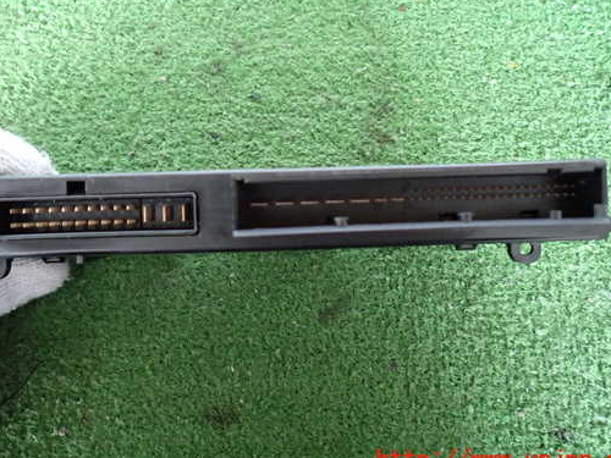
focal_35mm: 30
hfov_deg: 59.9
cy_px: 202
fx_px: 530
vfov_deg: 46.7
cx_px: 286
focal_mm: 4.5
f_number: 2
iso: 640
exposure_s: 1/30
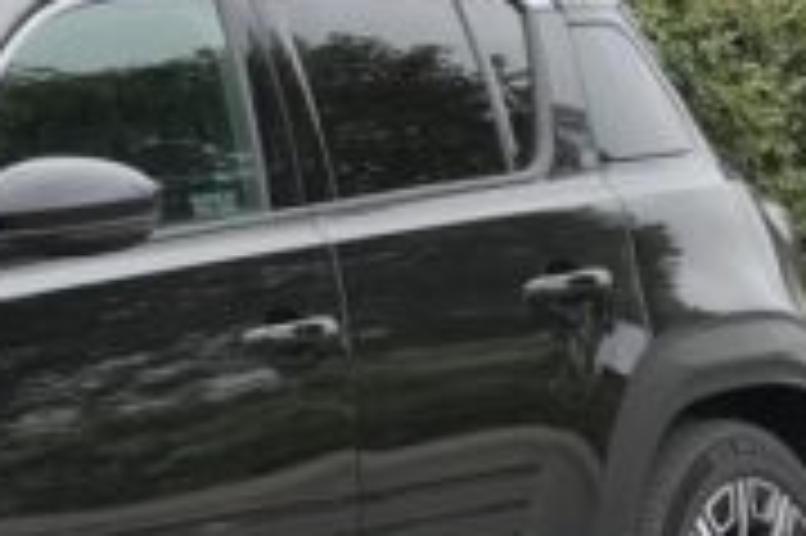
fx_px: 6730
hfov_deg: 6.7
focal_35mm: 301
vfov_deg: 4.5
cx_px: -567
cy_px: -178
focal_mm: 35
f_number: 4
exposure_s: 1/2500
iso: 1250
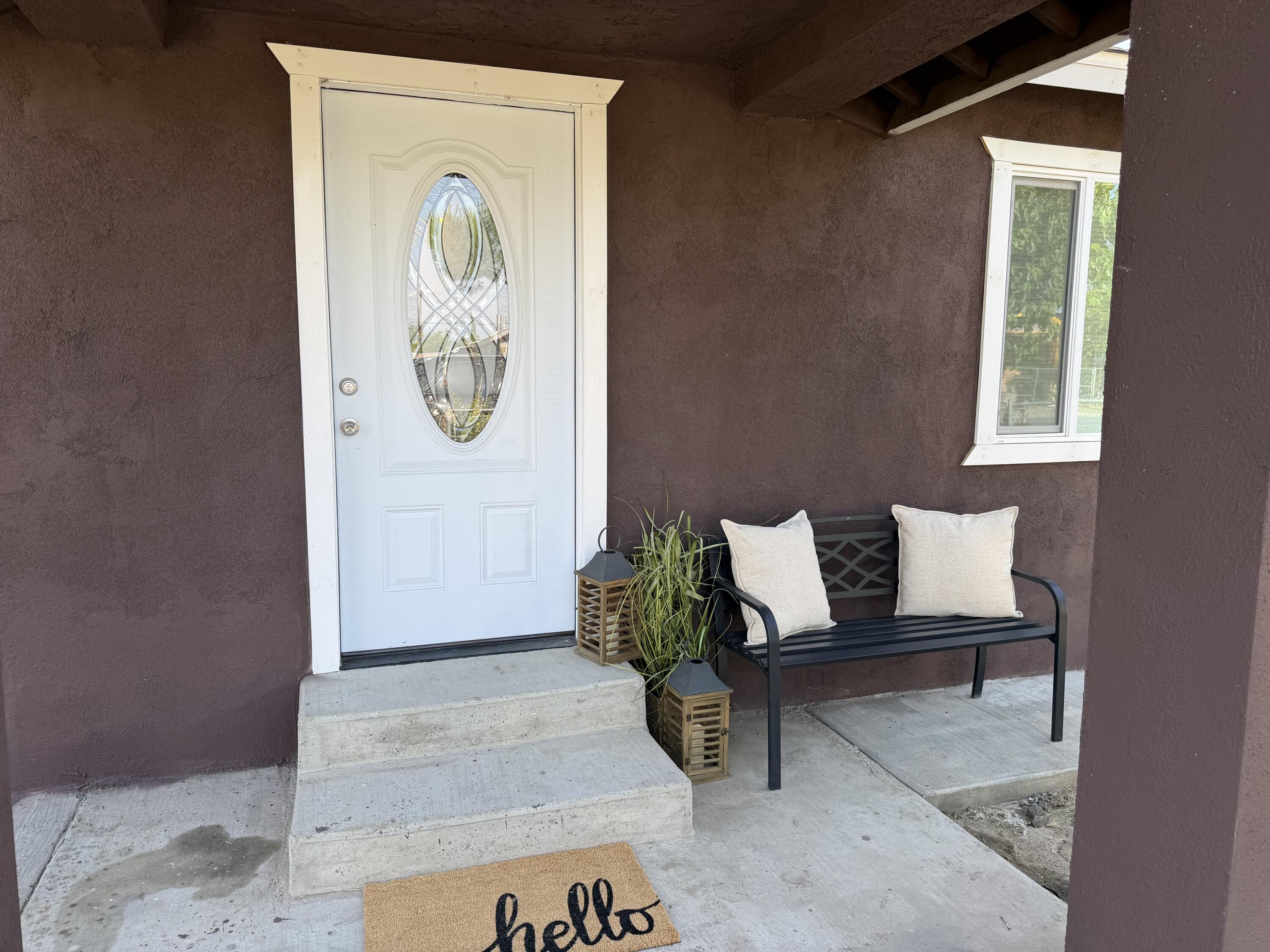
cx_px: 635
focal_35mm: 24
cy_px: 476
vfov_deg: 56.8
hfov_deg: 71.6
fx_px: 881
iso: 80
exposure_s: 1/528
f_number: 1.78
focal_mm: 6.76
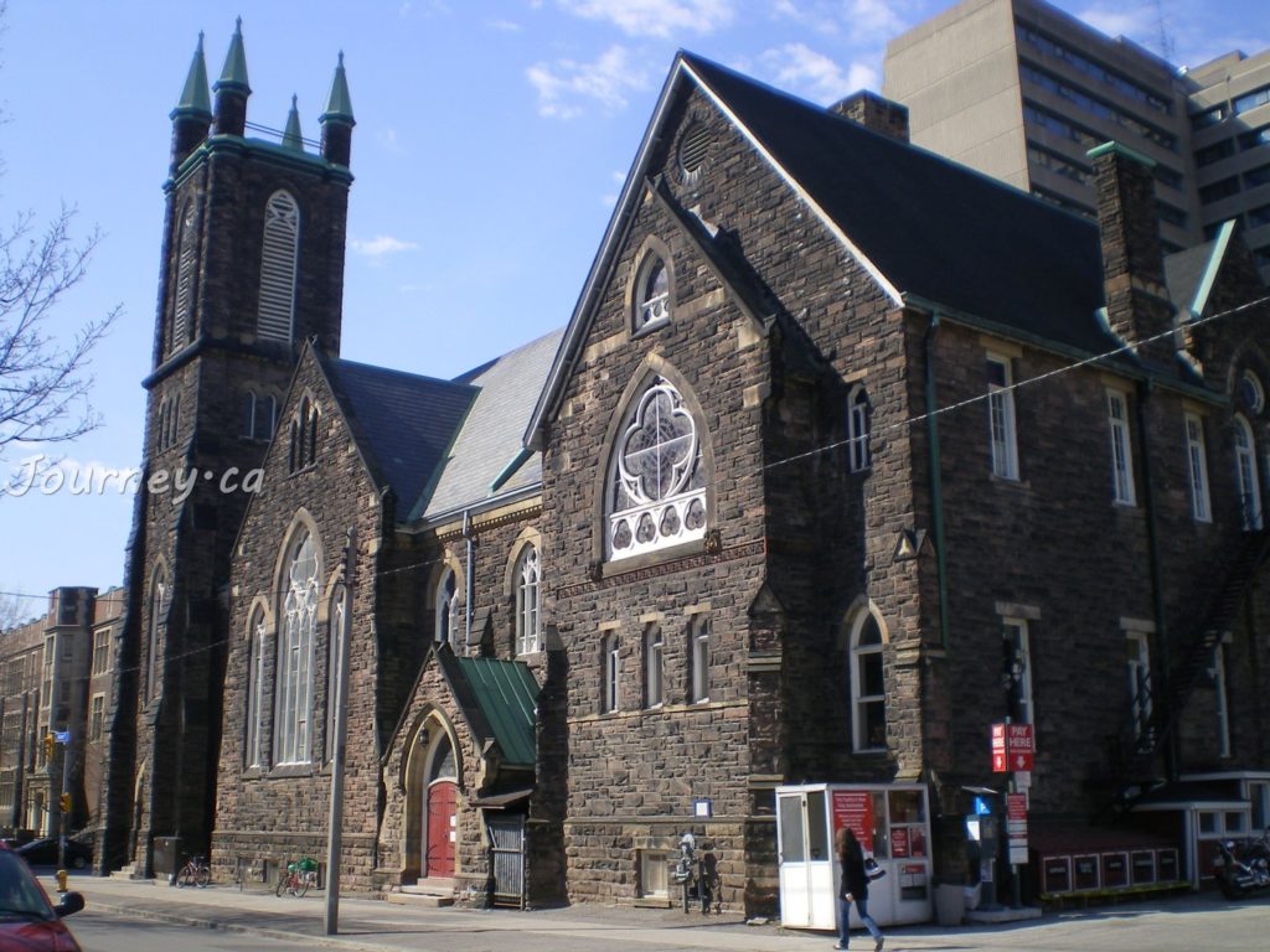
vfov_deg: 37.7
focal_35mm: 38
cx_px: 635
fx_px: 1394
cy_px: 476
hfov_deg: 49.0
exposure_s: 1/250
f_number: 4.6
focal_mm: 6.3
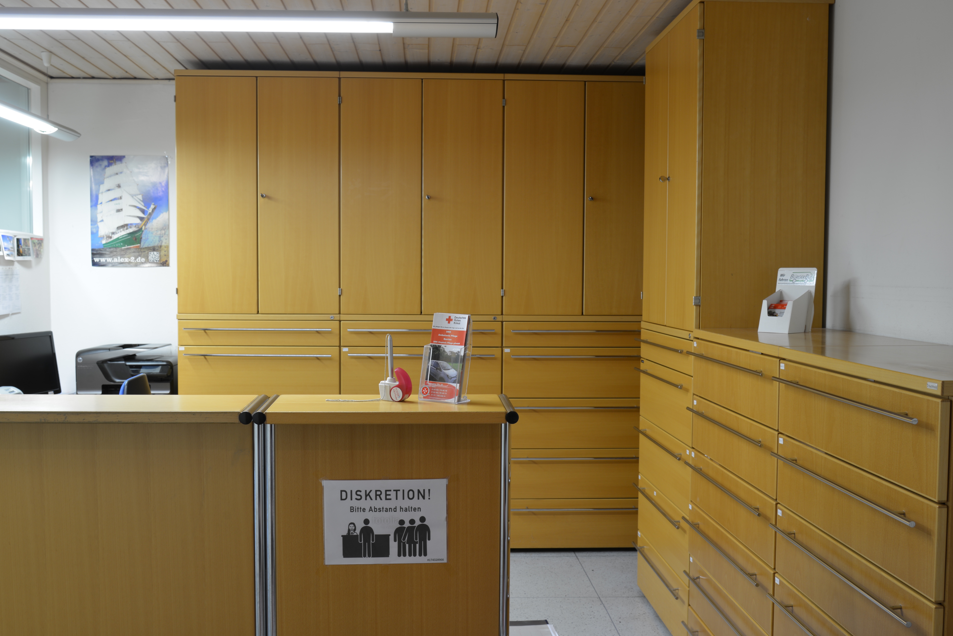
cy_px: 330
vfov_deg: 37.9
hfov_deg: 54.4
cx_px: 457
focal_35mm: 35
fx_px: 927
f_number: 8
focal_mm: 32
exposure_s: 1/1.6
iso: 100
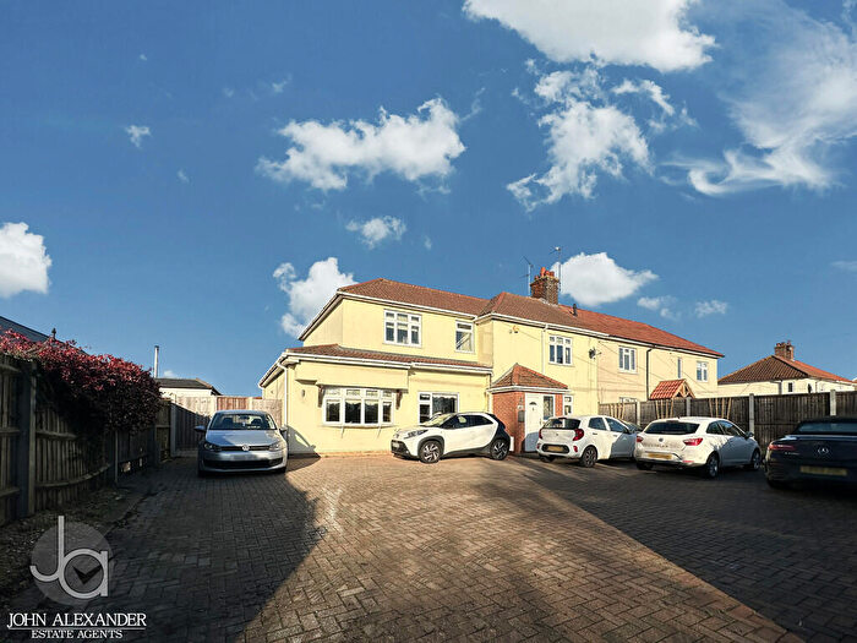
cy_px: 322
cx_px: 428
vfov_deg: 85.7
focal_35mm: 14
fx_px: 347
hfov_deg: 102.1
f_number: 2.2
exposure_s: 1/2681
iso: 50
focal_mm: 2.22
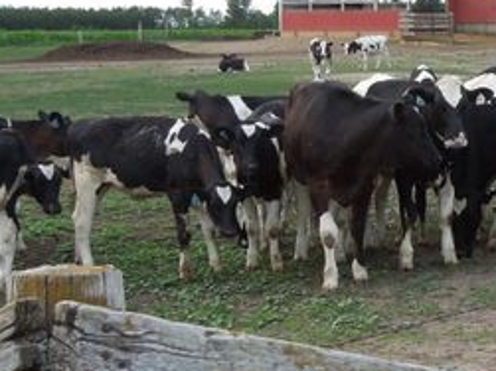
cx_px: 581
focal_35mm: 99
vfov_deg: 14.9
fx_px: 1418
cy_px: 201
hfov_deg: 18.9
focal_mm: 5.6
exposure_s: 1/400
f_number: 3.6
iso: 200
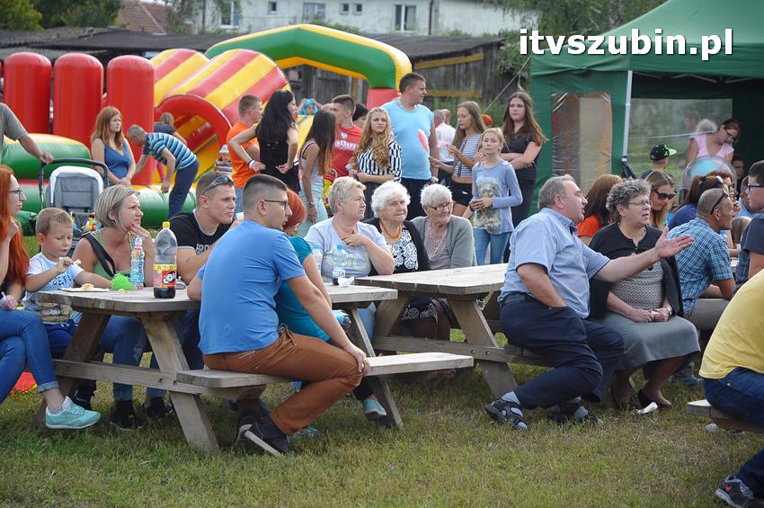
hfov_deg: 19.5
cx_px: 382
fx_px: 2226
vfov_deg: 13.0
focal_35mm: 105
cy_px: 254
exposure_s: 1/400
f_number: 5
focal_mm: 70
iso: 400
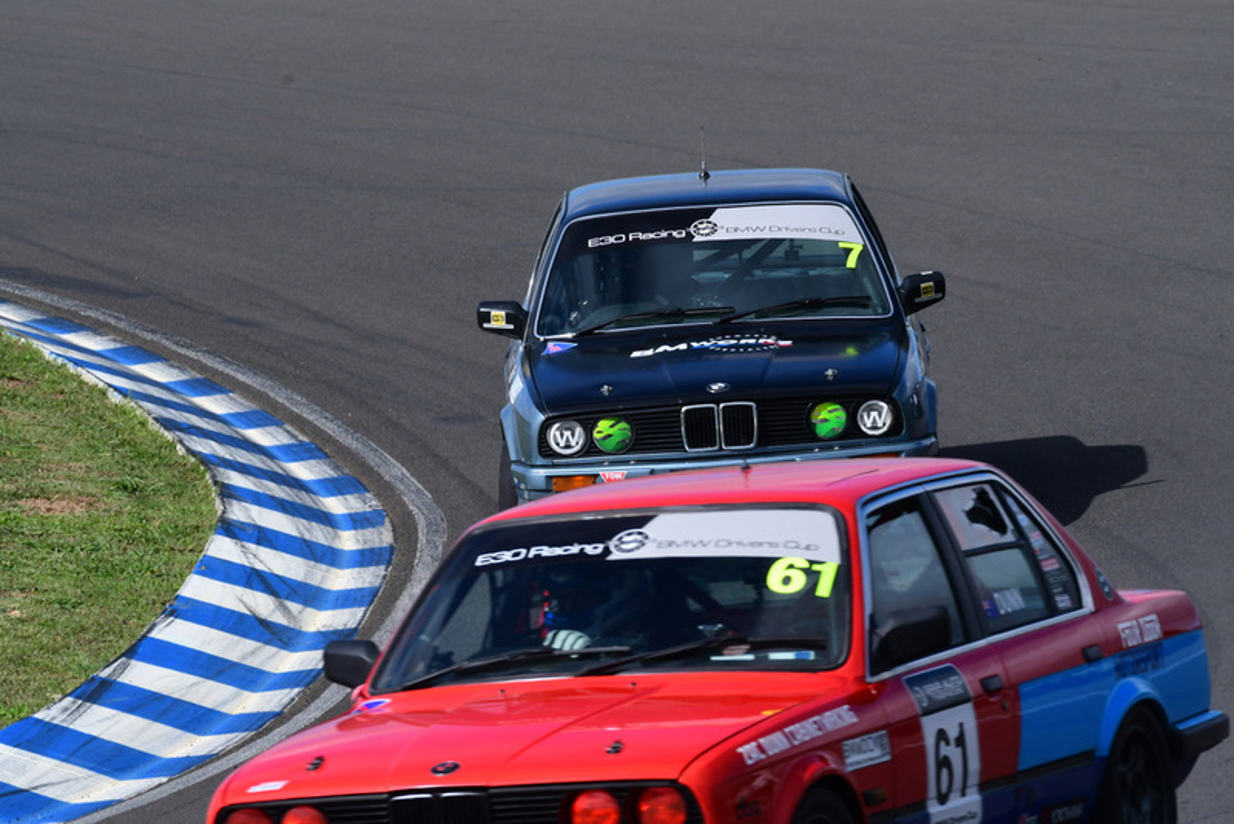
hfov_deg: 3.9
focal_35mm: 525
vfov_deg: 2.6
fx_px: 18001
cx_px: 617
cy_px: 412
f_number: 13
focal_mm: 350
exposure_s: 1/640
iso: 400
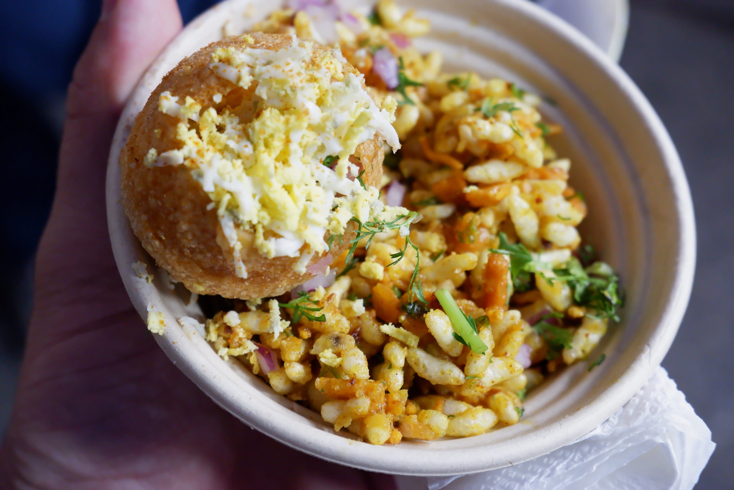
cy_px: 245
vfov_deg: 23.8
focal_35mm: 57
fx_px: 1162
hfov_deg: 35.1
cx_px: 367
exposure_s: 1/80
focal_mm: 38.5
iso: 2500
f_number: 5.2
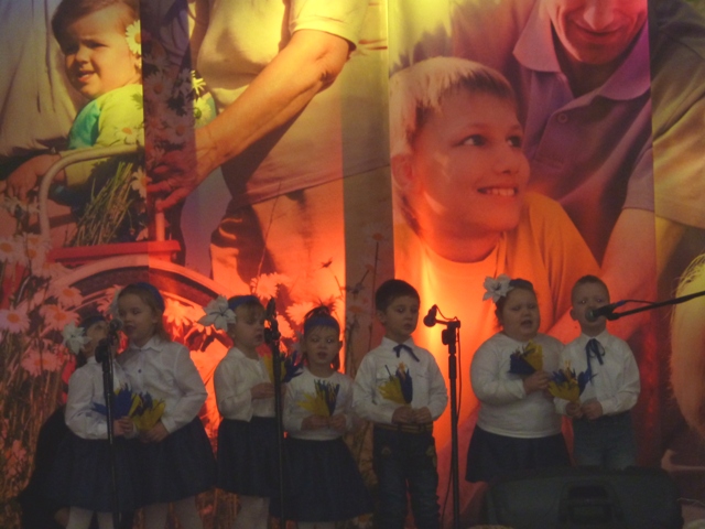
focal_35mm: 210
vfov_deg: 7.1
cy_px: 264
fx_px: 4277
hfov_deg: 9.4
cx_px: 352
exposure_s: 1/50
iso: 320
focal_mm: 34.4
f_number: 4.6
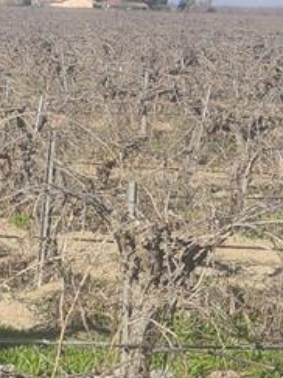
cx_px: -68
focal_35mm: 142
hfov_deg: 10.3
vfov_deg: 13.9
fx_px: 1549
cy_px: 179
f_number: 1.8
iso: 12
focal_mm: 6.4
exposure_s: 1/579
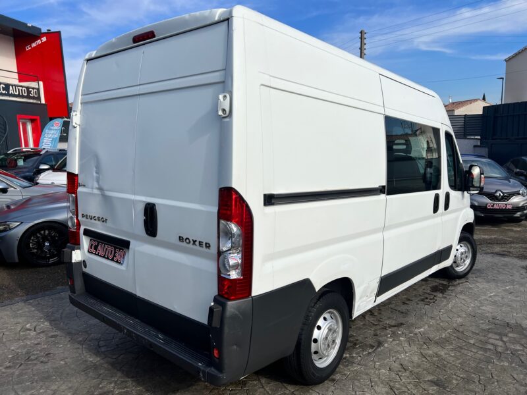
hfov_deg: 67.3
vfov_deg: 53.1
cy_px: 198
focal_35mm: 26
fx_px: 396
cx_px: 264
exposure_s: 1/6579
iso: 50
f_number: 1.5
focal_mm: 5.7
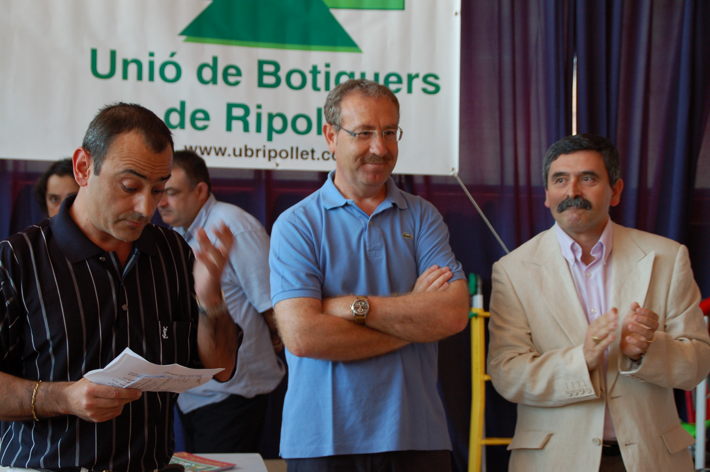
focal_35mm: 63
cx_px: 355
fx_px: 1241
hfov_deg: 31.9
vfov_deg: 21.5
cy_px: 236
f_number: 4.8
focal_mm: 42
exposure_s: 1/45
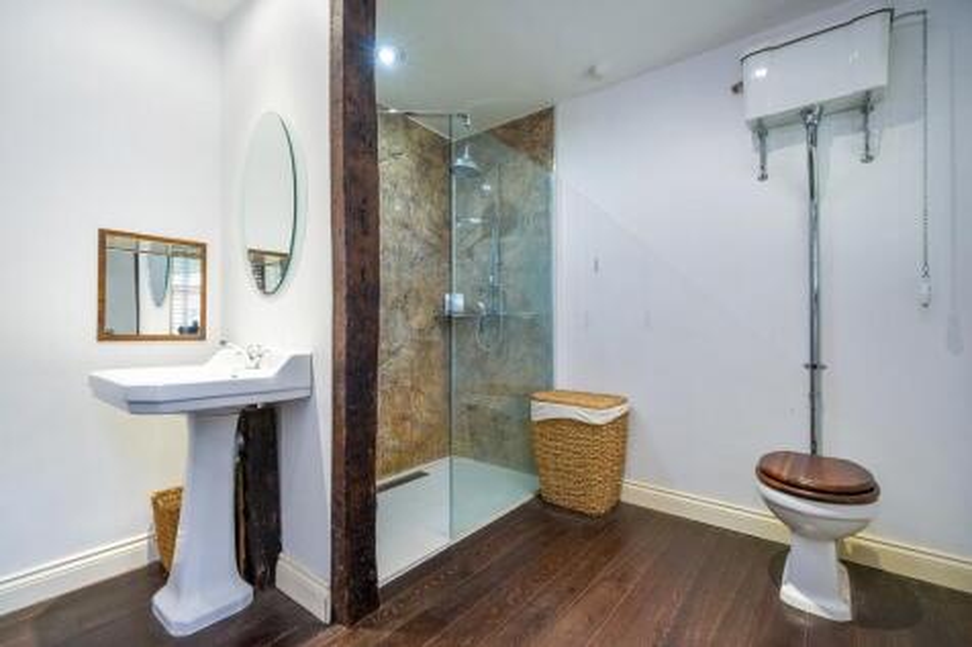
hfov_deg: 100.4
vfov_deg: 77.3
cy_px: 324
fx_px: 405
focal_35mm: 15
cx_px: 486
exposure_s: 1/2.5
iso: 160
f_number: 7.1
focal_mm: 10.3
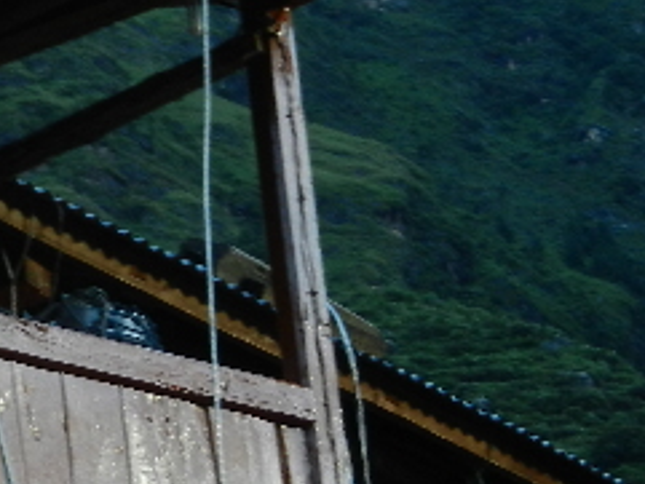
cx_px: -238
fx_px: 4213
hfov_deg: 8.6
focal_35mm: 226
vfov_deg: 6.5
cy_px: -211
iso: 160
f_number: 4.6
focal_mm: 12.3
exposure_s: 1/80
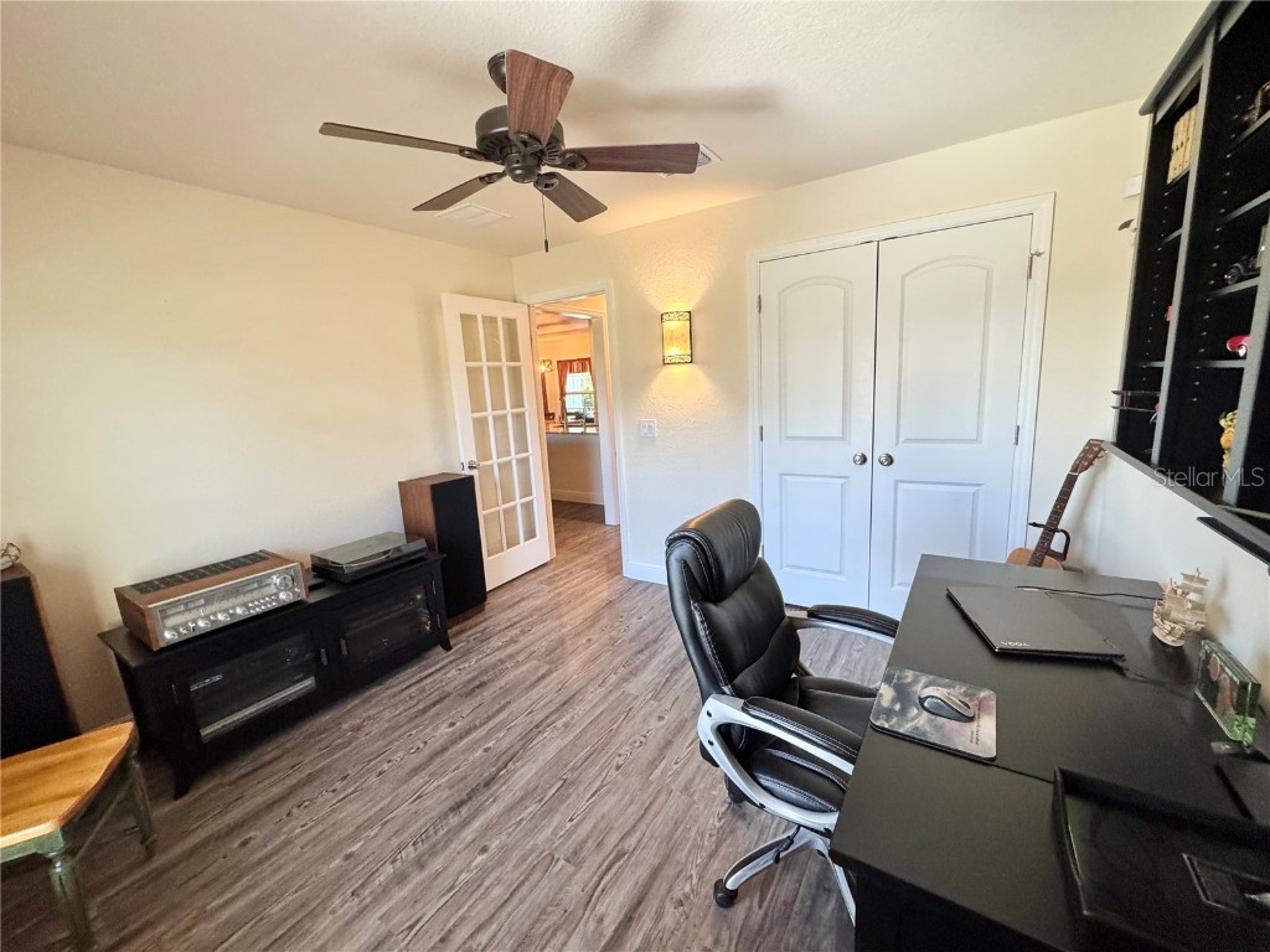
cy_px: 476
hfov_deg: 102.1
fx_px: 514
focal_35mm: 14
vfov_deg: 85.7
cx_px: 635
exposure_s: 1/120
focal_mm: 2.22
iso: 320
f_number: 2.2
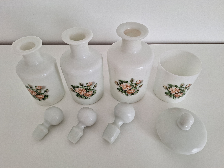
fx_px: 155
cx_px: 115
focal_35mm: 24
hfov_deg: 71.6
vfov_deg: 56.8
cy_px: 85
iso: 64
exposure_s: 1/100
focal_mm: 5.54
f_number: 1.8
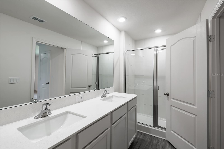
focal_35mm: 22
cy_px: 74
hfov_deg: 77.3
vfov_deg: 56.1
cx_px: 112
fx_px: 140
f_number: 8
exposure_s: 1/50
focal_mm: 15
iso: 100
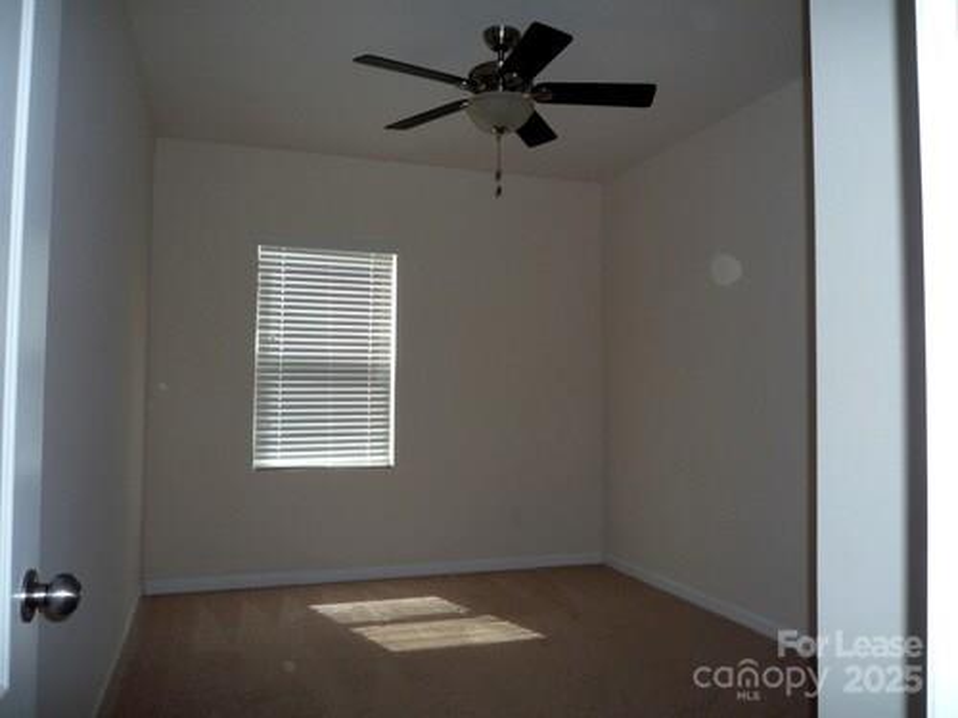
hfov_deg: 63.4
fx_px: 775
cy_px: 359
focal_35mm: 28
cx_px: 479
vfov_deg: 49.7
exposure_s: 1/60
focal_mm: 4.9
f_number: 2.9
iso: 100
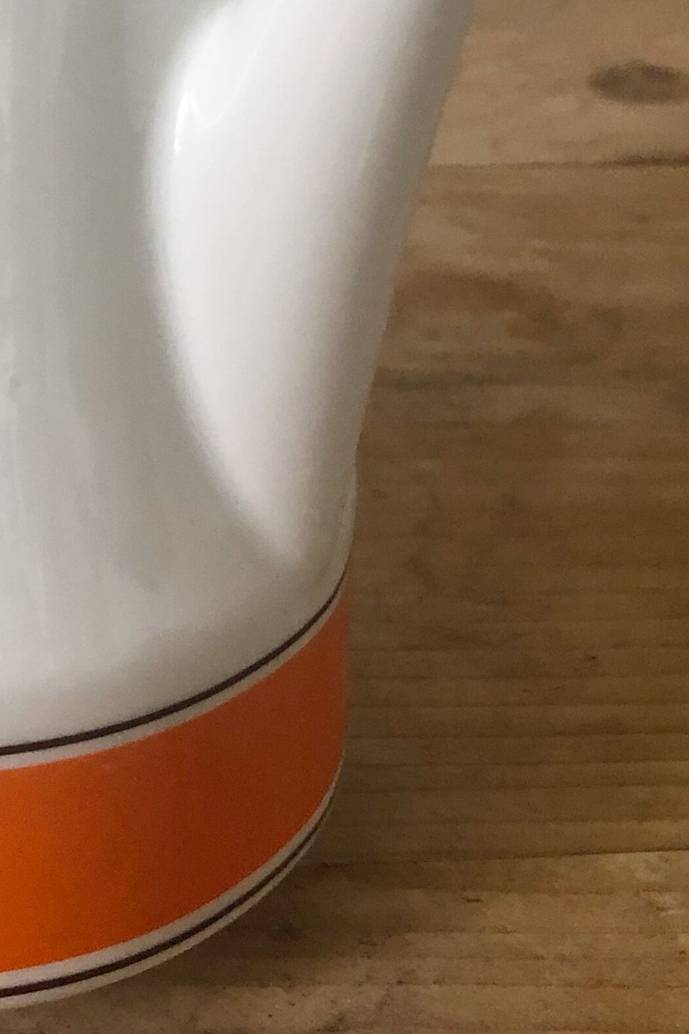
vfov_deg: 26.6
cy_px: 7
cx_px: -32
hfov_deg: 18.3
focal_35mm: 72
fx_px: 2066
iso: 80
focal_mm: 3.99
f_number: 1.8
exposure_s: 1/15
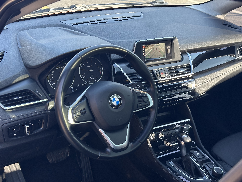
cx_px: 121
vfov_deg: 30.3
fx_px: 336
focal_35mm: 48
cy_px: 91
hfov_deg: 39.7
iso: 64
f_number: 1.78
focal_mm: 6.86
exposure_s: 1/220
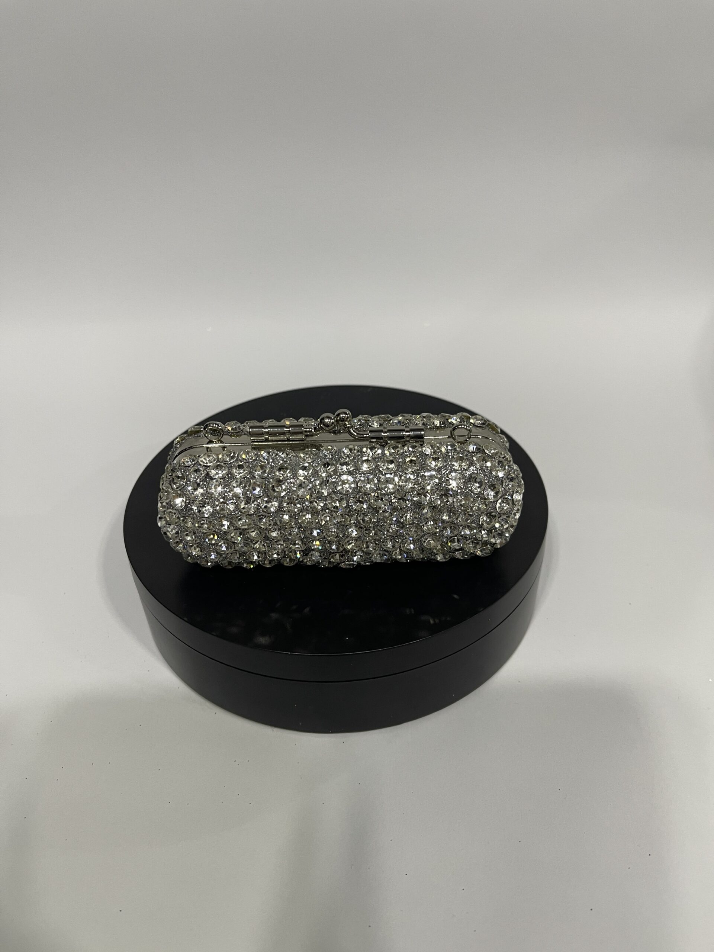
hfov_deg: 54.9
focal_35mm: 25
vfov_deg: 69.4
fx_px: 688
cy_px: 476
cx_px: 357
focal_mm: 5.1
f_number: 1.6
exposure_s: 1/50
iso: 80
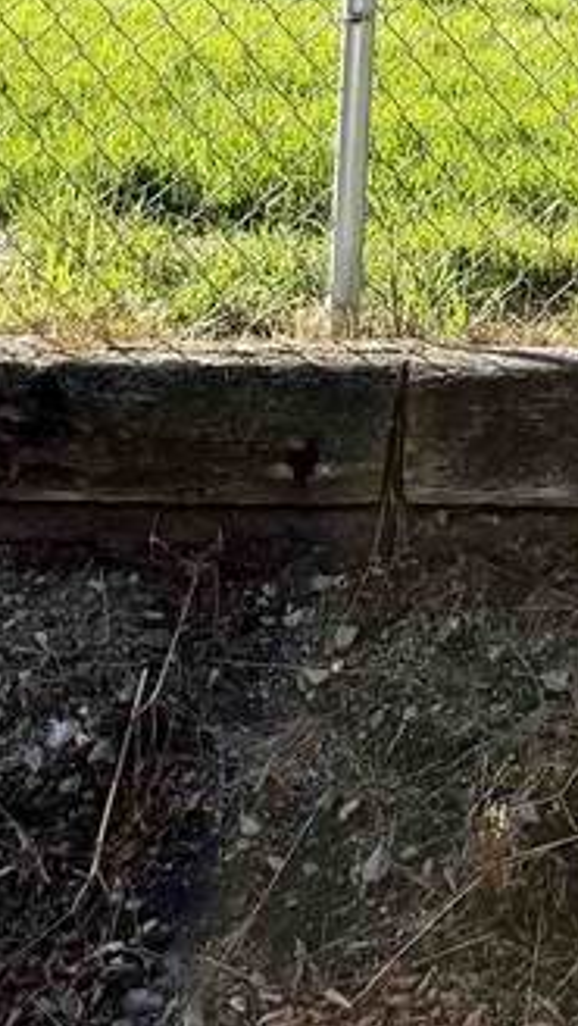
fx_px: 2773
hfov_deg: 10.7
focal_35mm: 102
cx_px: 1218
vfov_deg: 18.7
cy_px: -463
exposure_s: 1/3953
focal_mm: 6.76
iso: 80
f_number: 1.78
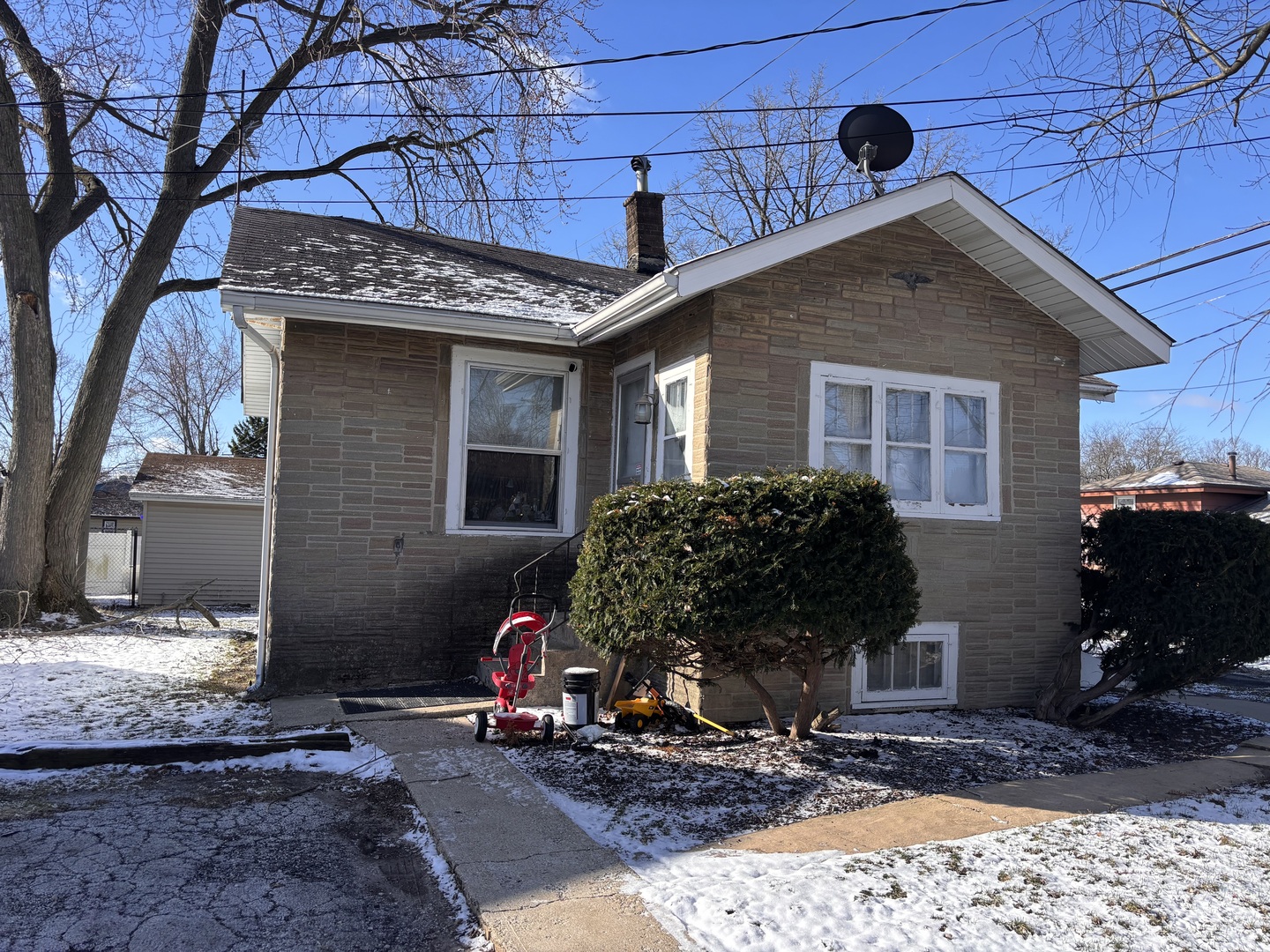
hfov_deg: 67.3
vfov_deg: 53.1
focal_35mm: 26
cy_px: 476
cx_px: 635
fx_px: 954
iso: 50
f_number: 1.6
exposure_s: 1/1721
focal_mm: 5.96
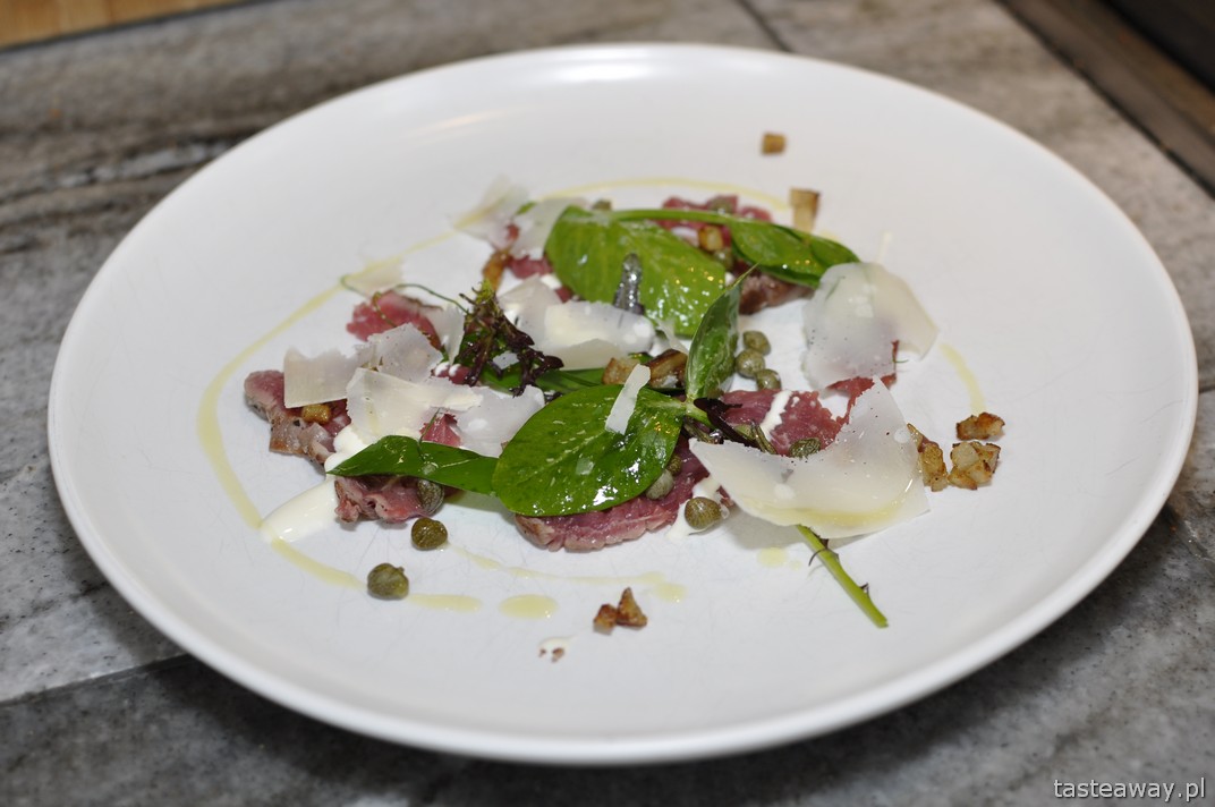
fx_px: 1770
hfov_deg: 37.9
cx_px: 608
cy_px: 404
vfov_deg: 25.7
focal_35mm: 52
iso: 200
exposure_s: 1/80
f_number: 4.5
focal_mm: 35
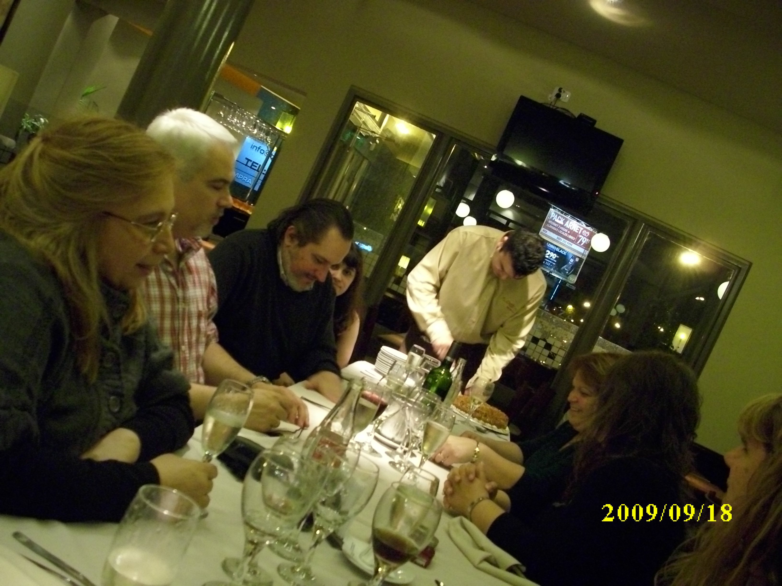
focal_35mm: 31
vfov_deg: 45.4
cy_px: 293
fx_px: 700
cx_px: 391
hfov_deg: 58.4
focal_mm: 6.2
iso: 400
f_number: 2.8
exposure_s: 1/30
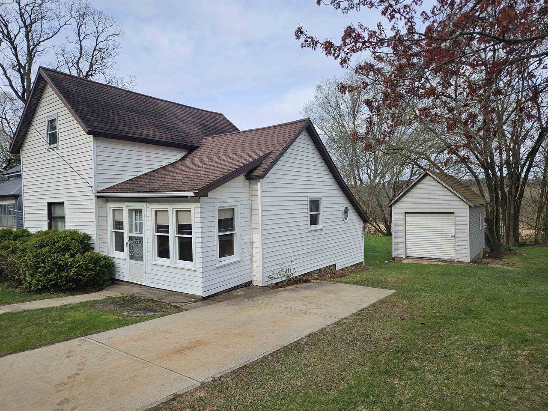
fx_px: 364
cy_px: 206
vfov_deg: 58.9
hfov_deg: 73.9
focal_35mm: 23
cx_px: 274
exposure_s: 1/1468
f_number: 1.8
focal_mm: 5.4
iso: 32
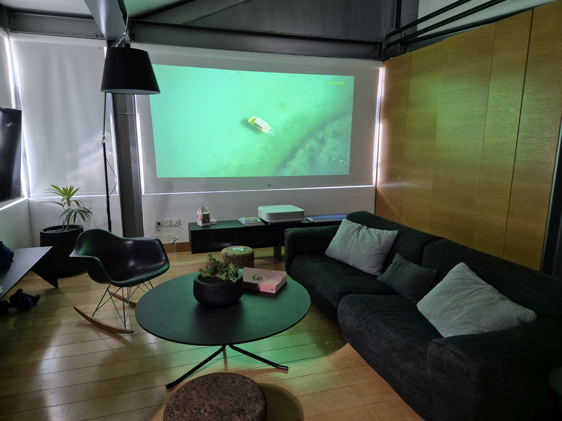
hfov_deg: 73.9
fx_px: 373
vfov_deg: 58.9
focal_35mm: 23
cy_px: 210
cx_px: 281
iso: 400
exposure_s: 1/120
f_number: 1.8
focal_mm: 5.4
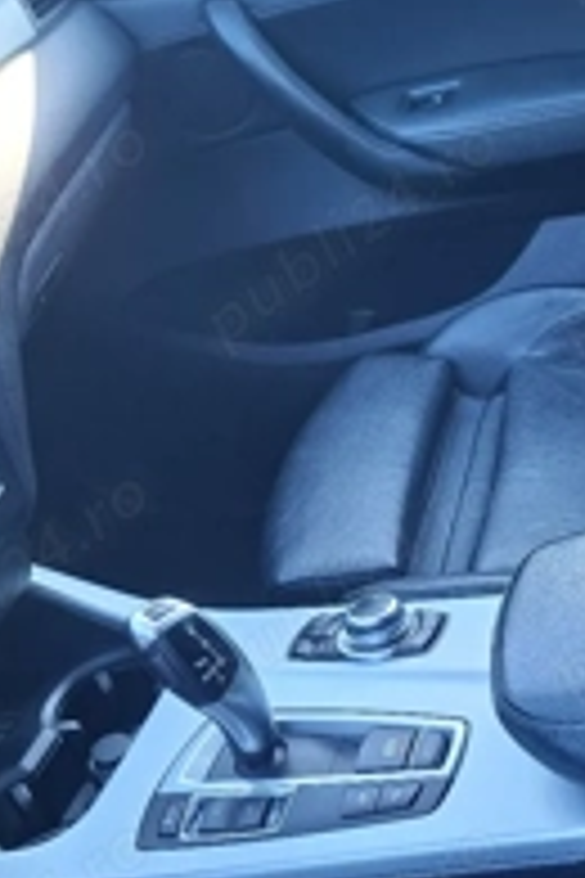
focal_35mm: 49
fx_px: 1194
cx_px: 441
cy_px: 639
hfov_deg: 27.1
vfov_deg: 39.4
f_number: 1.8
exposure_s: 1/100
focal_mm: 5.54
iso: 160
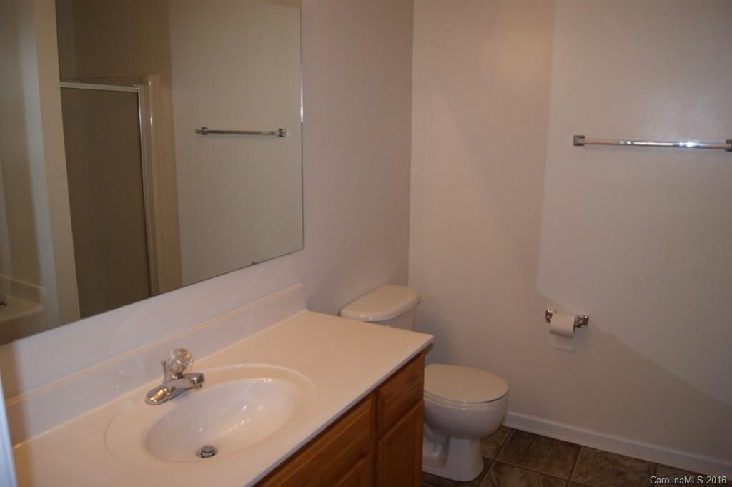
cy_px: 244
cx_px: 366
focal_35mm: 27
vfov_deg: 47.9
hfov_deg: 67.4
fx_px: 549
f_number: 4
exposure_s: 1/160
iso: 250
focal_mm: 18
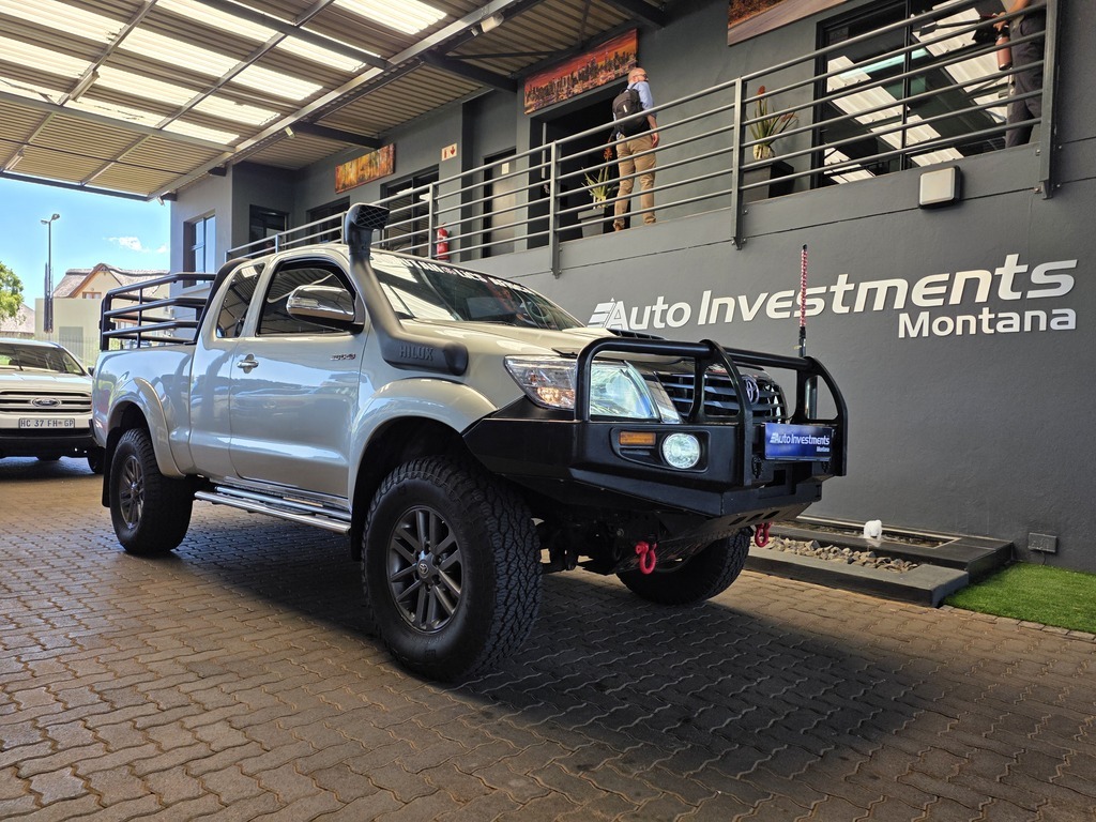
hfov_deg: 73.9
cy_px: 411
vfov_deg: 58.9
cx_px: 548
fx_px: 728
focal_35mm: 23
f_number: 1.7
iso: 50
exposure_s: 1/359
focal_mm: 6.25
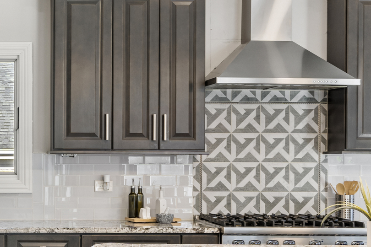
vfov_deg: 18.2
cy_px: 200
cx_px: 10
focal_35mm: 74
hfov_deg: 26.1
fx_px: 763
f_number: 8
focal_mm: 25
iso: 400
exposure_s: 1/4
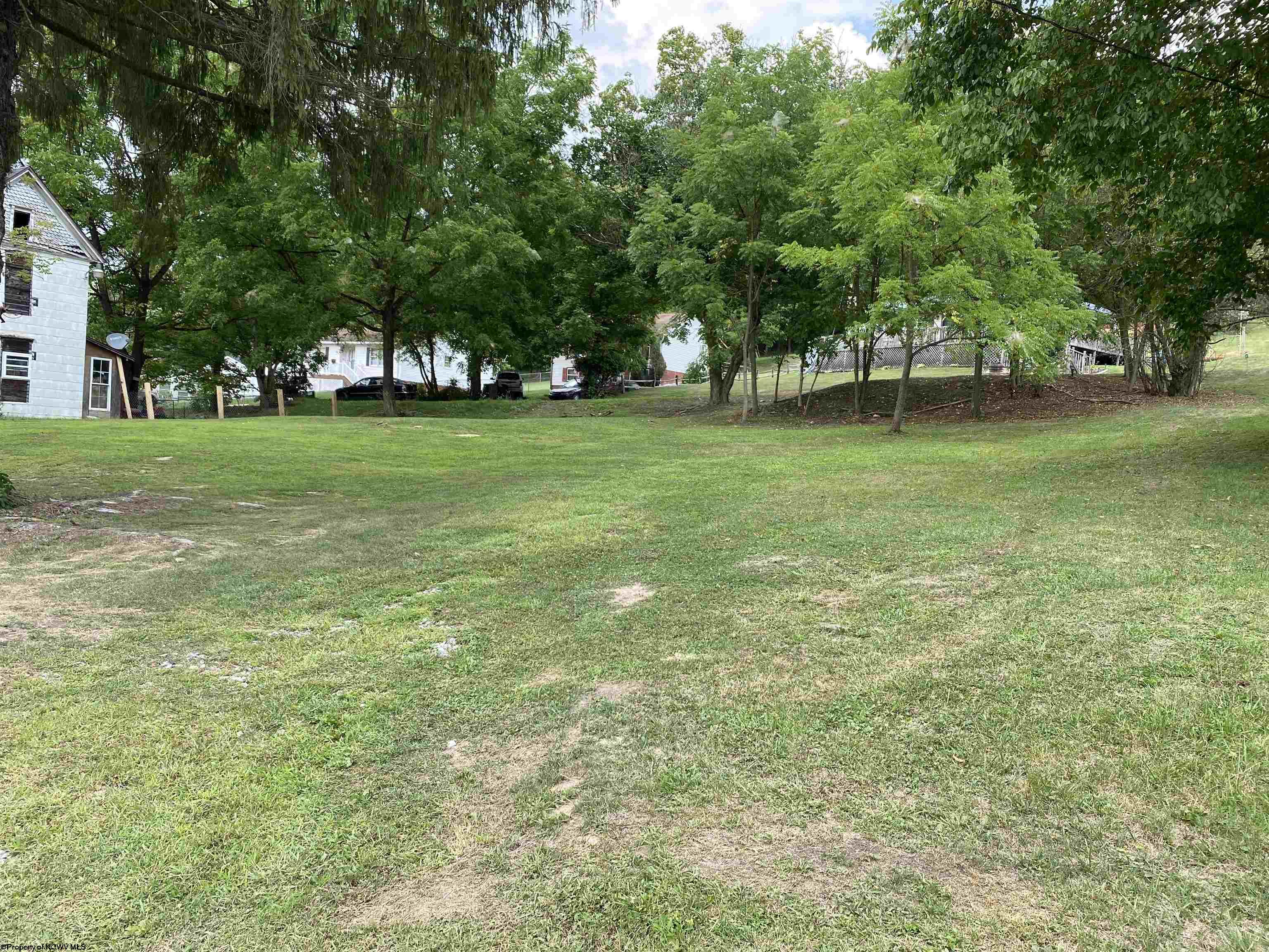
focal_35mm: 26
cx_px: 634
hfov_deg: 67.3
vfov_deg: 53.1
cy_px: 476
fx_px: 953
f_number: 1.8
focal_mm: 4.25
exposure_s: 1/441
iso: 32
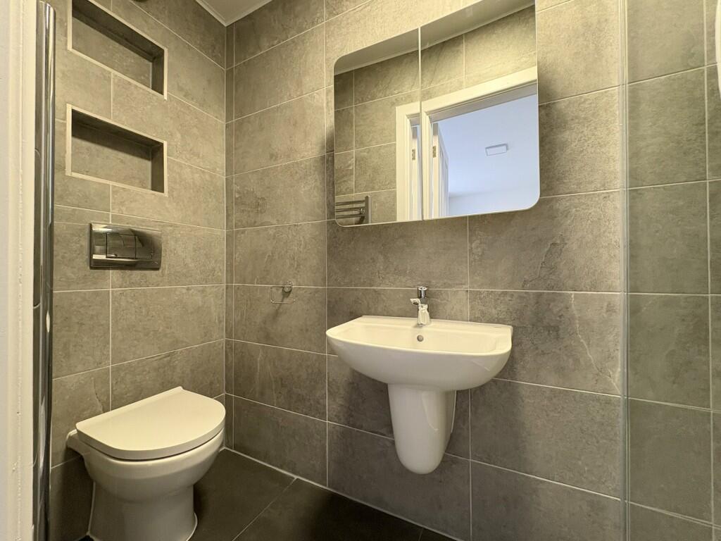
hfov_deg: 102.1
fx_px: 292
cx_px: 360
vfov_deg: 85.7
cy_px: 270
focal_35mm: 14
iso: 250
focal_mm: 2.22
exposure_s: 1/50
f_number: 2.2
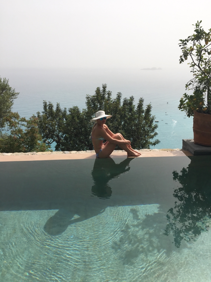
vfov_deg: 61.7
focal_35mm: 29
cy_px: 141
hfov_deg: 48.2
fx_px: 236
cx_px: 106
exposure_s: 1/2564
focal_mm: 4.15
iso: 25
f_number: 2.2
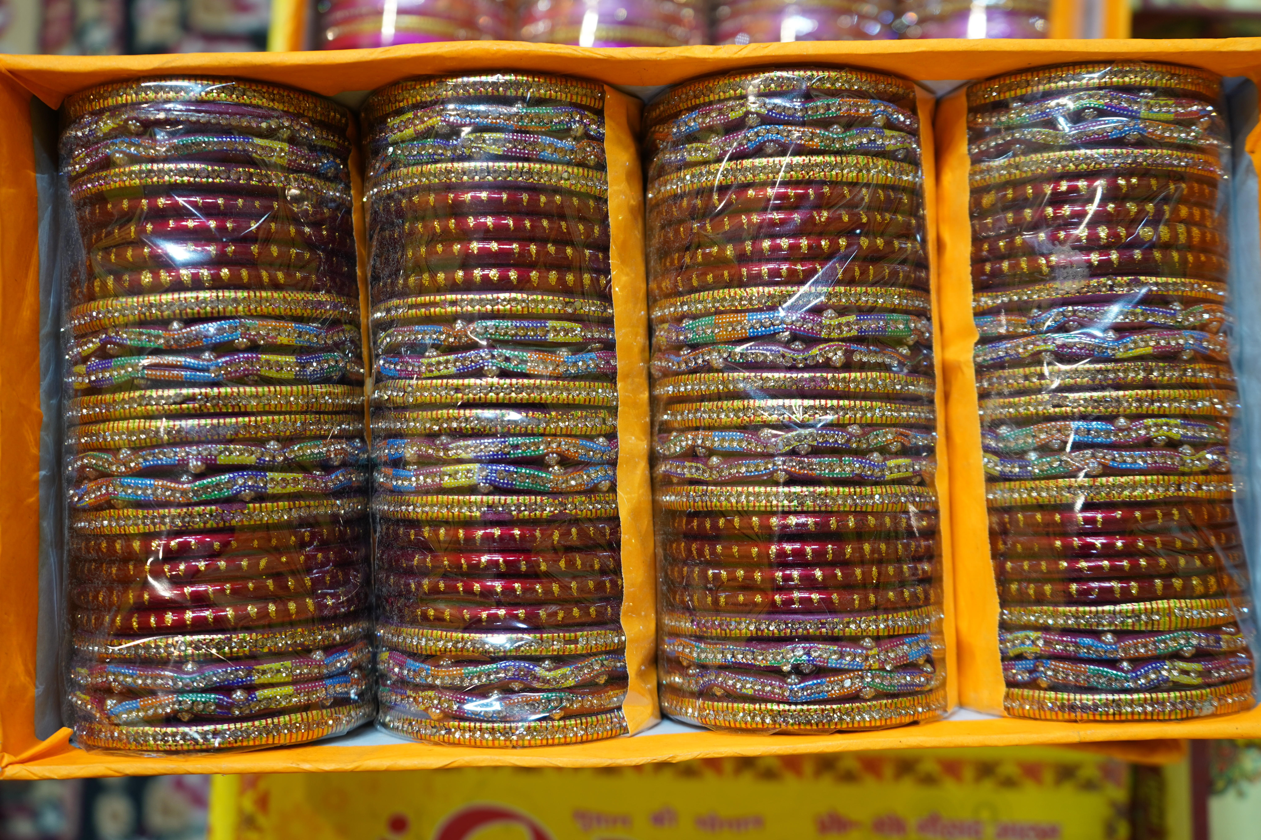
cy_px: 420
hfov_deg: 51.9
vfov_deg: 35.9
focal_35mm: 37
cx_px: 630
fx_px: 1296
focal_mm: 37
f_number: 4
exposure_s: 1/60
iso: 250
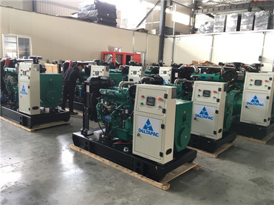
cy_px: 102
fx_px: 230
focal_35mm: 29
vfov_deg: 48.2
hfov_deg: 61.7
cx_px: 137
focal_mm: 4.15
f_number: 2.2
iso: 125
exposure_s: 1/33
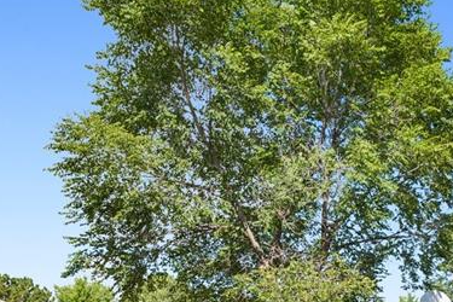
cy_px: 366
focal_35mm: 41
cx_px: 399
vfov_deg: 28.3
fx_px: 516
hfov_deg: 43.7
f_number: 11
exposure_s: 1/40
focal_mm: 15
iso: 100
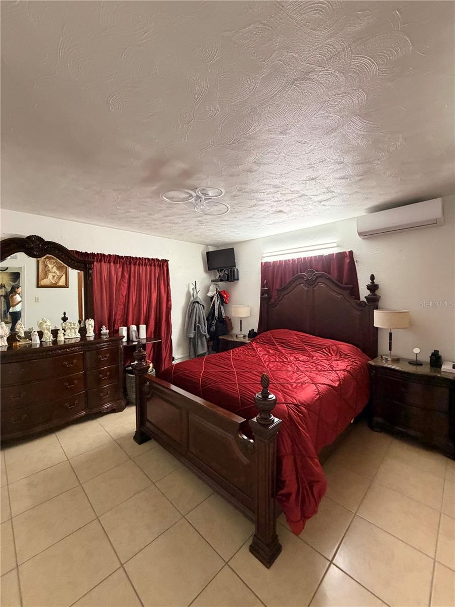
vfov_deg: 102.1
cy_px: 304
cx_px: 228
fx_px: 245
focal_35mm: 14
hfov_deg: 85.7
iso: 320
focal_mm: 2.22
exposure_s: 1/60
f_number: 2.2
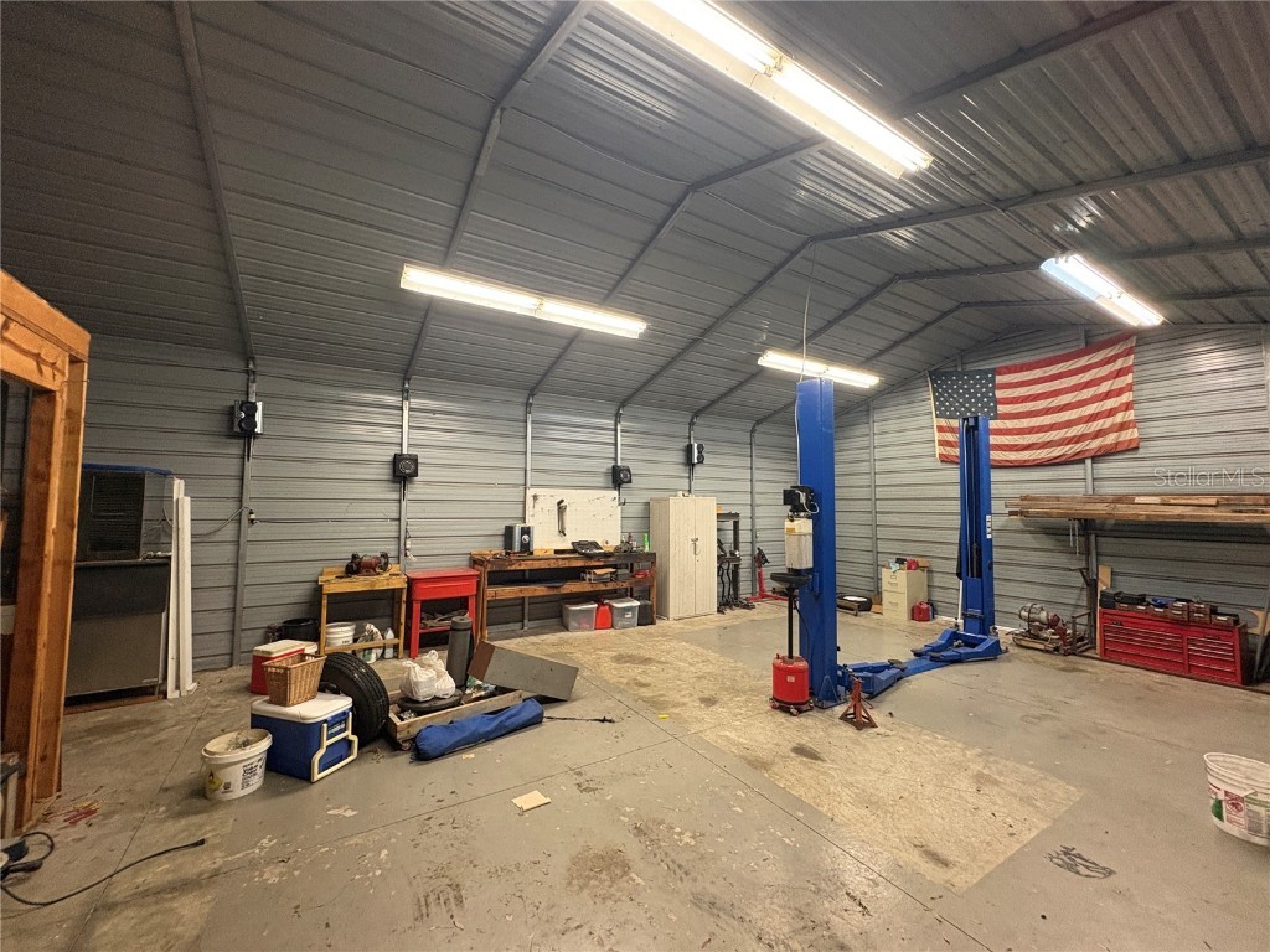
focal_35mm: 14
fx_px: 514
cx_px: 635
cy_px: 476
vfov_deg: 85.7
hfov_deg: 102.1
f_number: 2.2
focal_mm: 2.22
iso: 320
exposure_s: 1/46
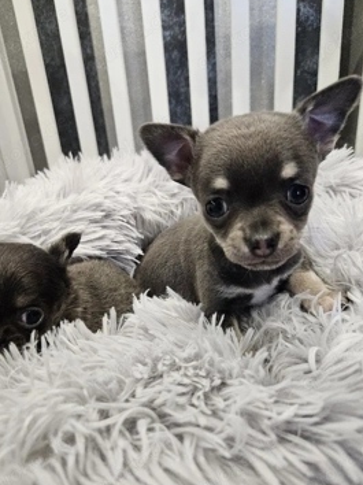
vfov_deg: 67.2
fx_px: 364
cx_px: 162
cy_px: 267
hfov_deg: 52.9
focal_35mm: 26
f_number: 1.8
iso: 1000
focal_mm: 5.4
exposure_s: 1/100
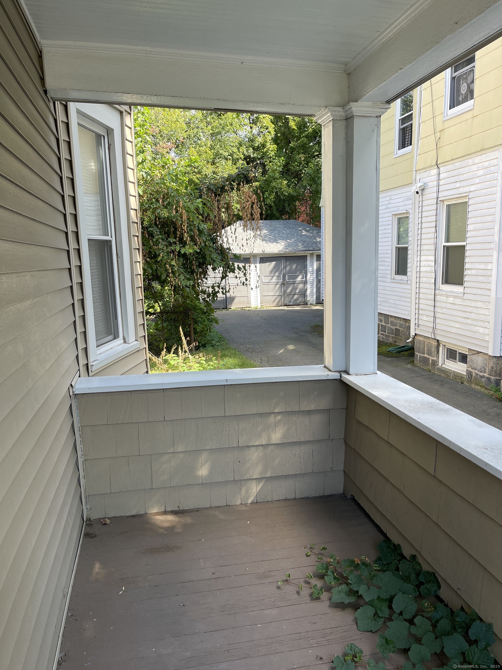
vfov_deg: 69.4
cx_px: 251
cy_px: 335
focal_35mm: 25
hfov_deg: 54.9
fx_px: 483
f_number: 1.6
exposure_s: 1/396
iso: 32
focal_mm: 5.1
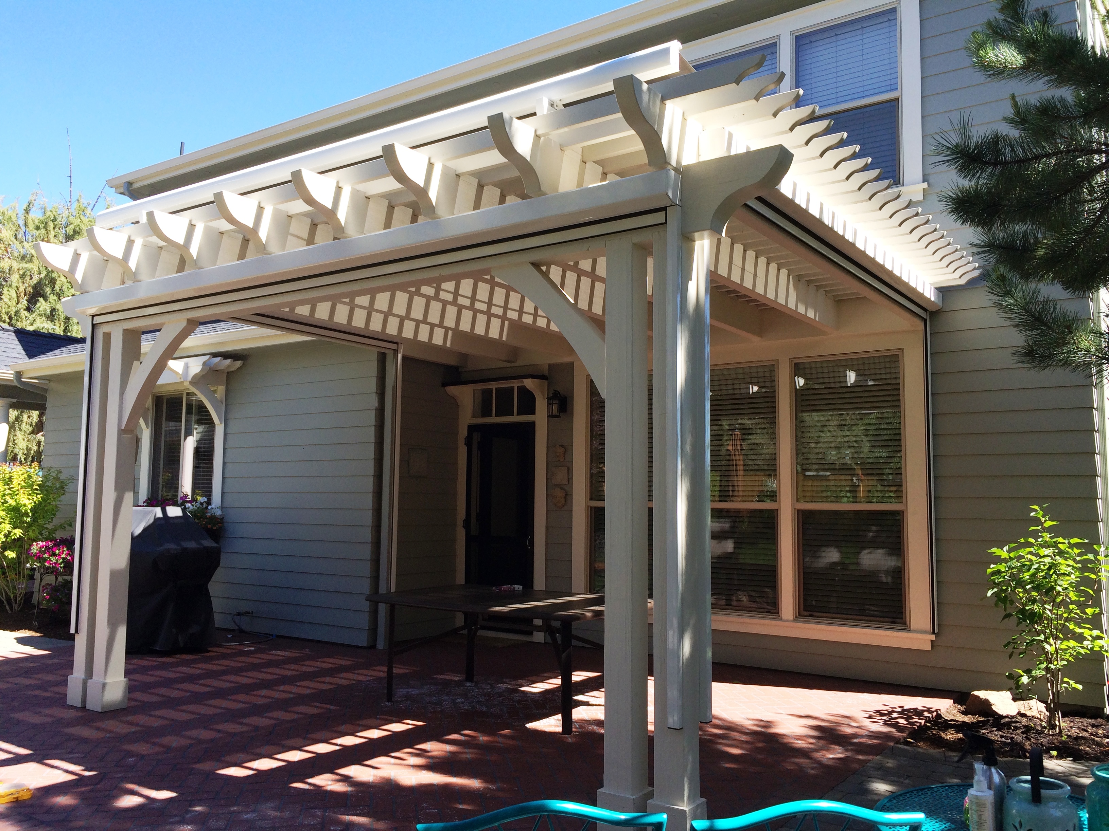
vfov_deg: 48.2
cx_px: 554
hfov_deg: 61.7
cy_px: 416
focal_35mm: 29
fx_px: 929
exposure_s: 1/604
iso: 32
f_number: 2.2
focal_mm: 4.15
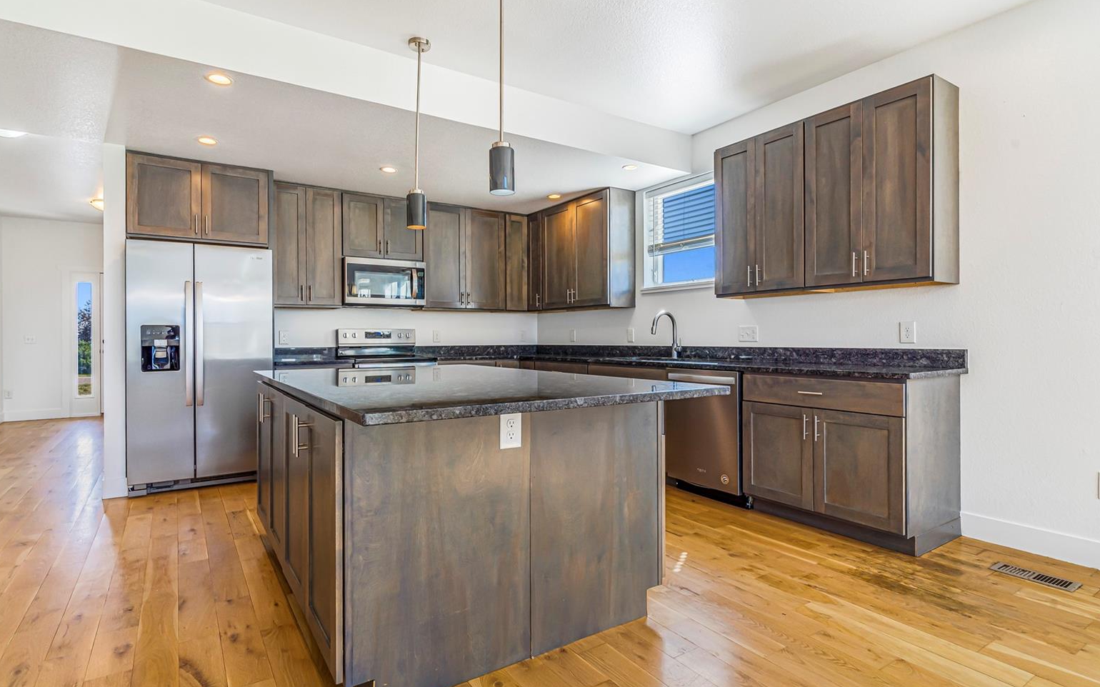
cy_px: 354
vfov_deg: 65.0
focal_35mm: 18
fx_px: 540
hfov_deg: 91.1
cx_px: 541
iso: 320
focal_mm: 17
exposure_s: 1/15
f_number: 10
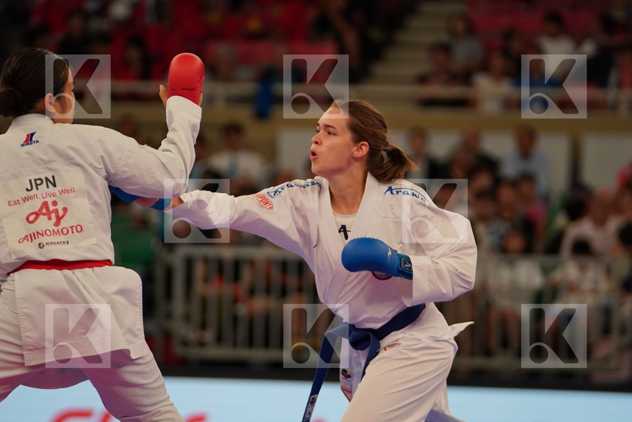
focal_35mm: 238
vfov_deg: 5.8
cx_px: 316
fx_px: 4178
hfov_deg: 8.7
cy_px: 211
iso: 1250
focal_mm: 159
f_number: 2.8
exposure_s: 1/1000
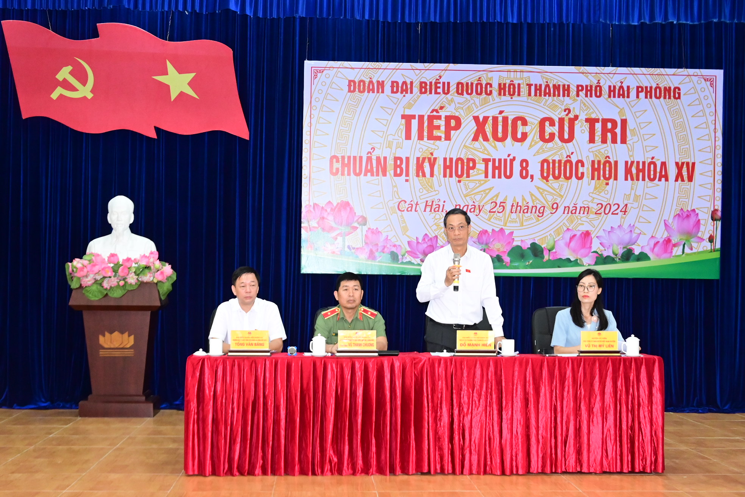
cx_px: 372
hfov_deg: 35.1
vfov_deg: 23.8
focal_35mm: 57
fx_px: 1179
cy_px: 248
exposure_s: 1/200
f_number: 4.5
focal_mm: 38
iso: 4000
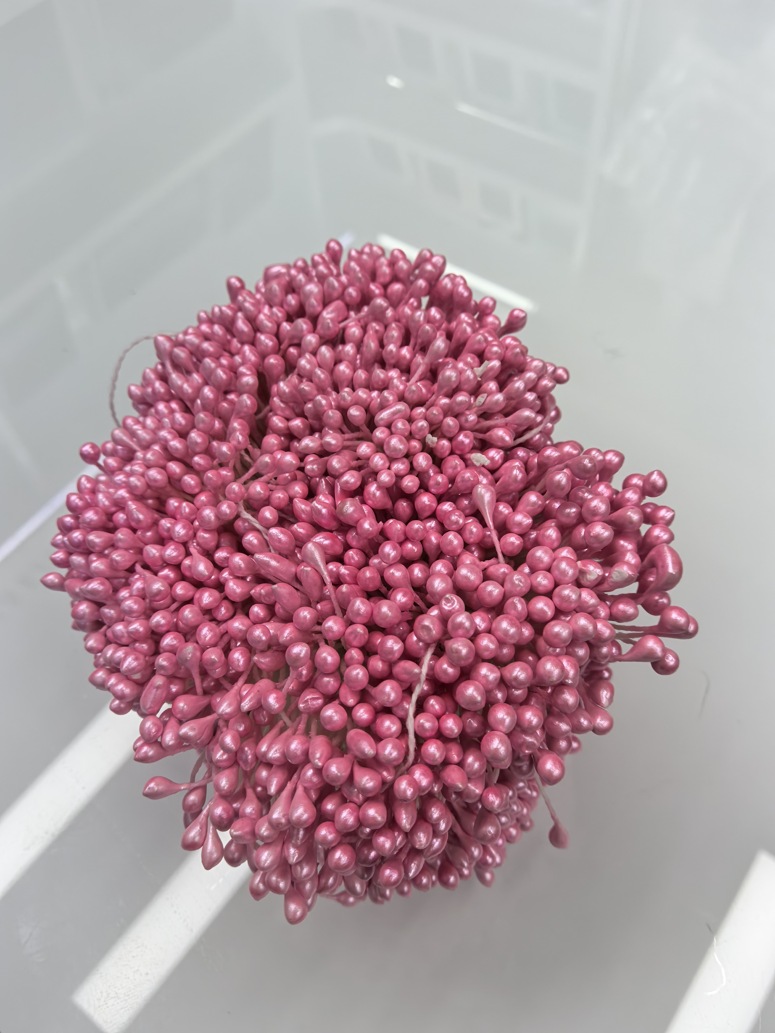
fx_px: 806
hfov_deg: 51.4
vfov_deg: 65.3
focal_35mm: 27
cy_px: 516
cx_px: 388
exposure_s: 1/500
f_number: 4
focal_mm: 5.75
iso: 800
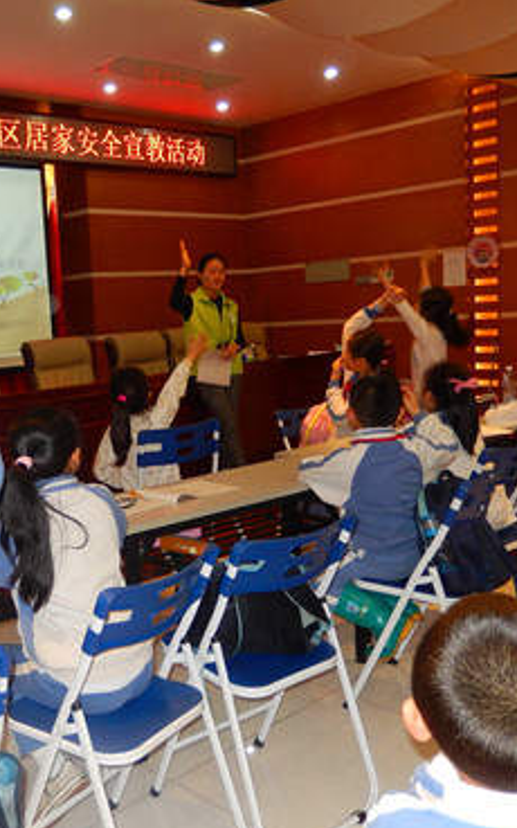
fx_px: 812
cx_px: 94
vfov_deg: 54.0
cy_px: 420
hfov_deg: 34.1
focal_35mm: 36
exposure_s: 1/30
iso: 200
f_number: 3.4
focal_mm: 4.5
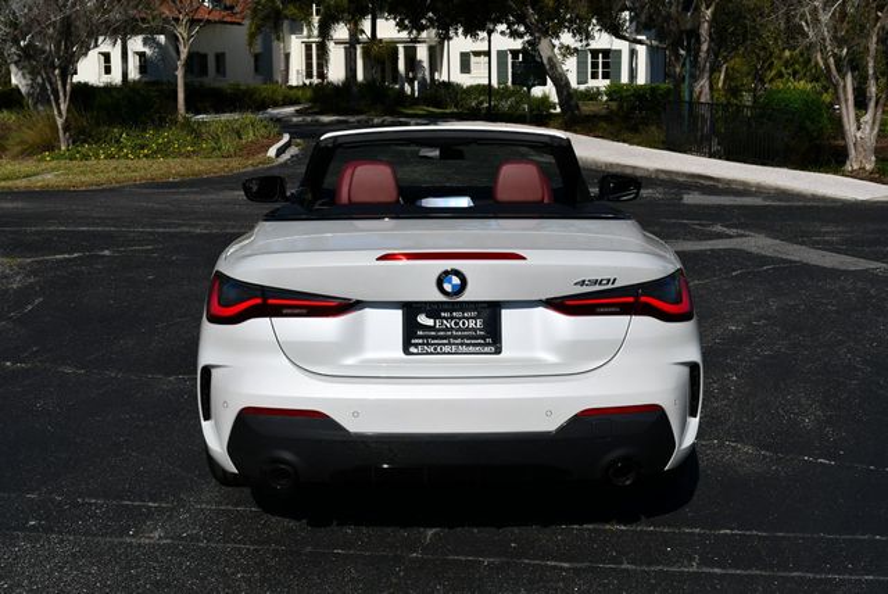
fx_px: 1284
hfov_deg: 38.2
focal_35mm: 52
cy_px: 297
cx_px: 444
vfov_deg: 26.0
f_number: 10
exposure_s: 1/400
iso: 100
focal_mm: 26
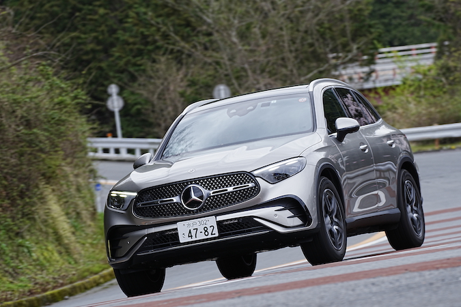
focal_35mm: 261
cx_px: 251
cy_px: 155
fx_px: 3342
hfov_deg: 7.9
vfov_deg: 5.3
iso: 100
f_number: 7.1
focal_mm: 235
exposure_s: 1/160
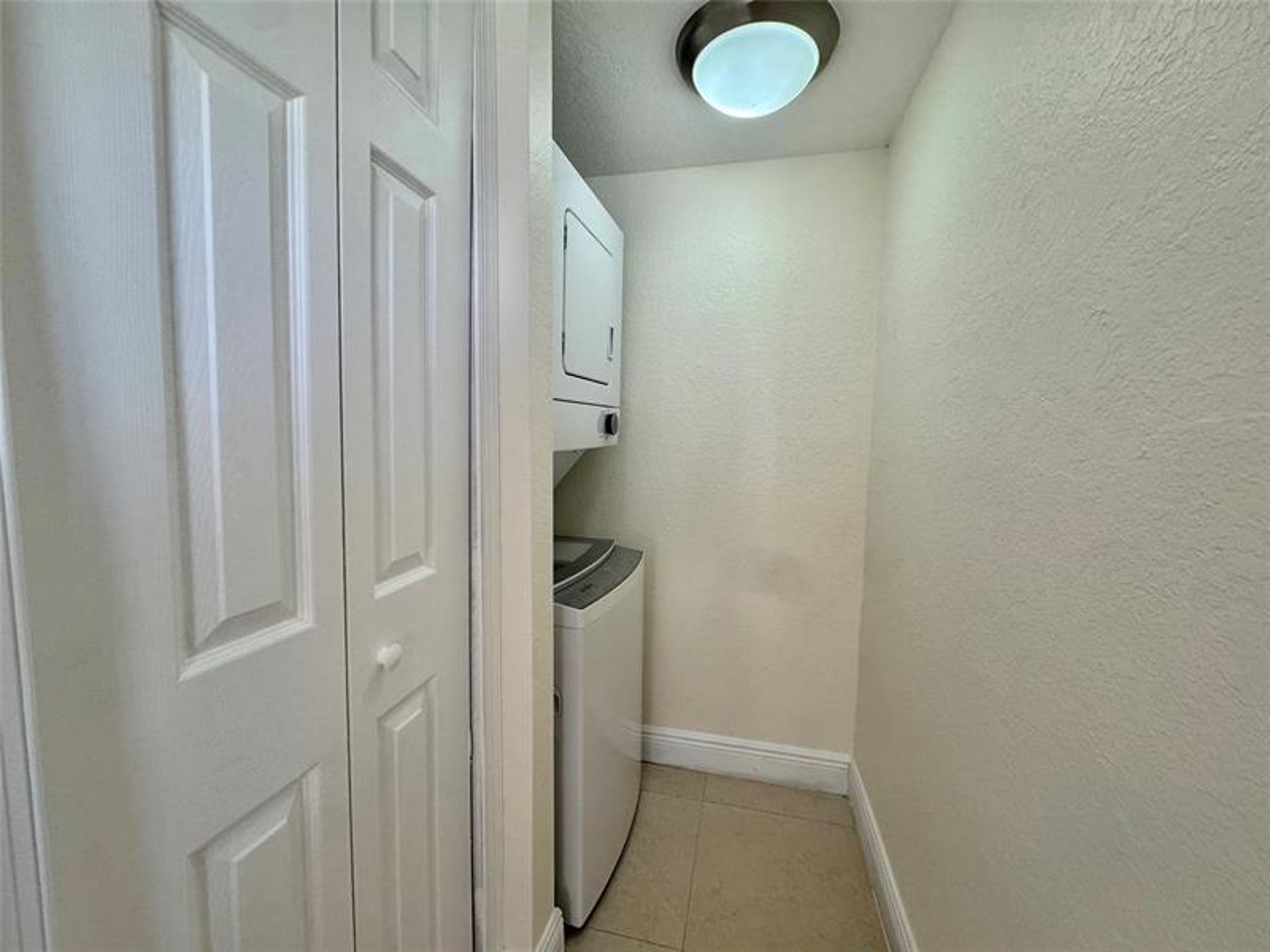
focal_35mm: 14
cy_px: 476
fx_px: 514
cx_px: 635
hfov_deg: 102.1
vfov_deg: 85.7
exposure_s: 1/120
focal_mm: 2.22
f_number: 2.2
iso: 200
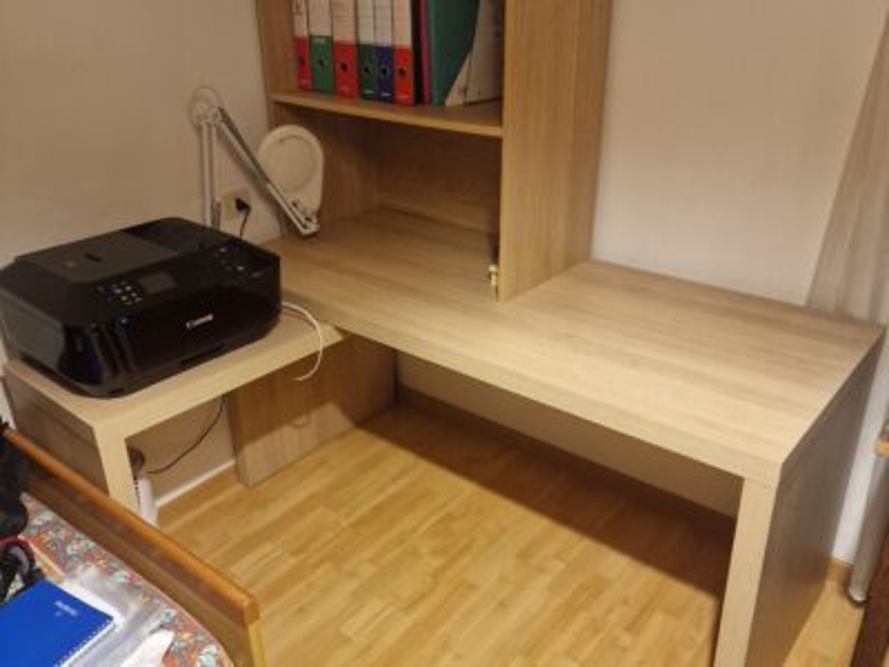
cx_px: 444
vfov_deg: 58.9
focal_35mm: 23
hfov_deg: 73.9
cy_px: 334
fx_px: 591
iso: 800
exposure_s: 1/50
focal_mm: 6.4
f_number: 1.8
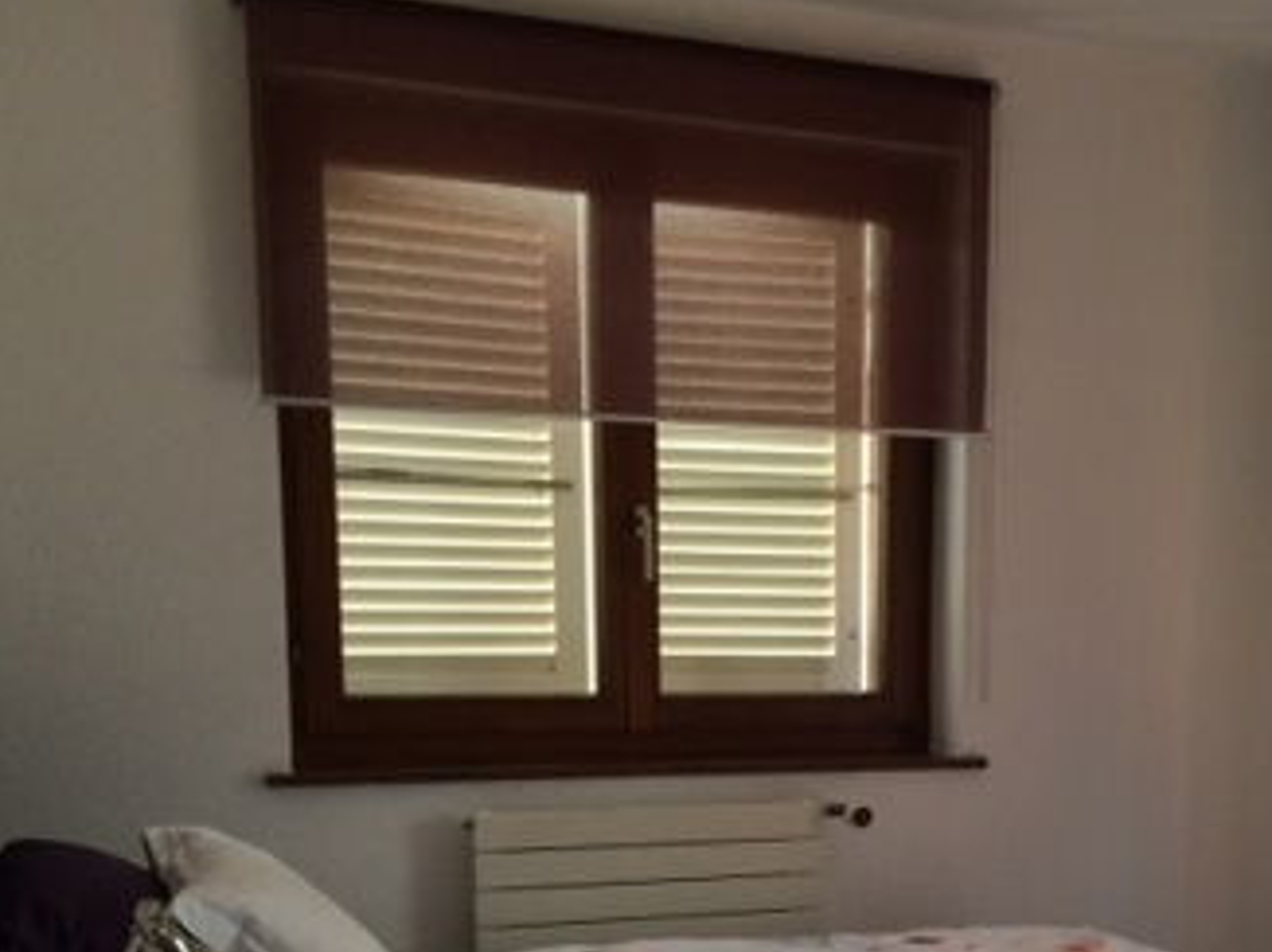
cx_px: 1053
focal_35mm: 57
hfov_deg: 32.7
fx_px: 2093
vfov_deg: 24.6
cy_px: 921
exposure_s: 1/30
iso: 40
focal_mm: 4.15
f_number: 2.2
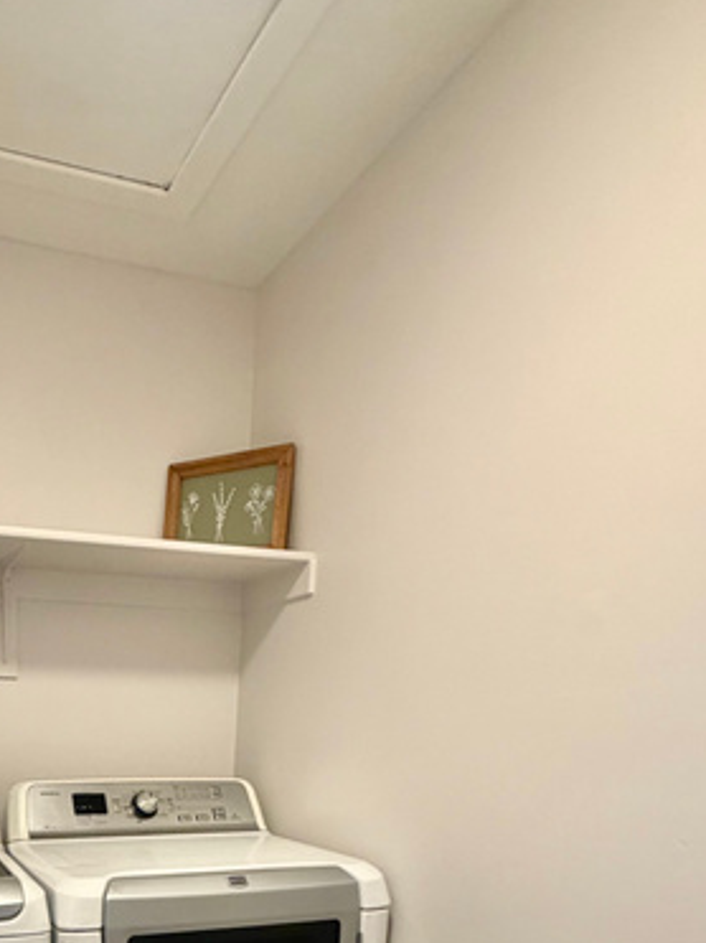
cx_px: 124
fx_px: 789
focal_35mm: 29
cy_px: 897
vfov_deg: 52.0
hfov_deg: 45.4
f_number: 2.2
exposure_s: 1/120
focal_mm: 2.22
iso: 320
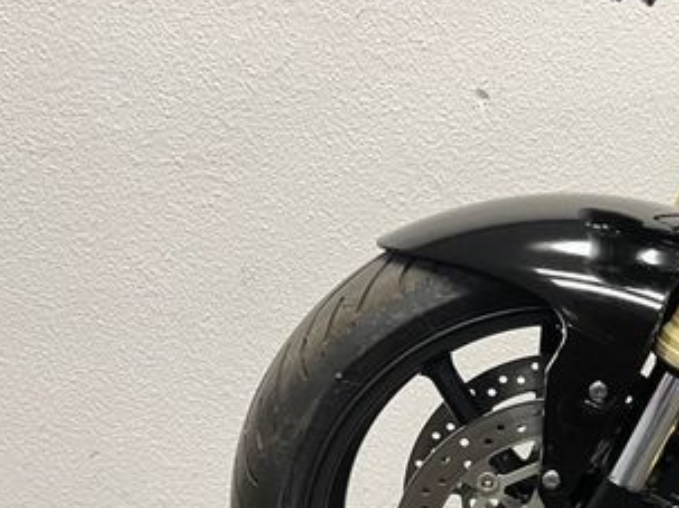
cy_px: 470
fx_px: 1078
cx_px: 598
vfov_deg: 25.6
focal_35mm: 55
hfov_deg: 33.3
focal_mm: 5.1
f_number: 1.6
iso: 160
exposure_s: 1/50
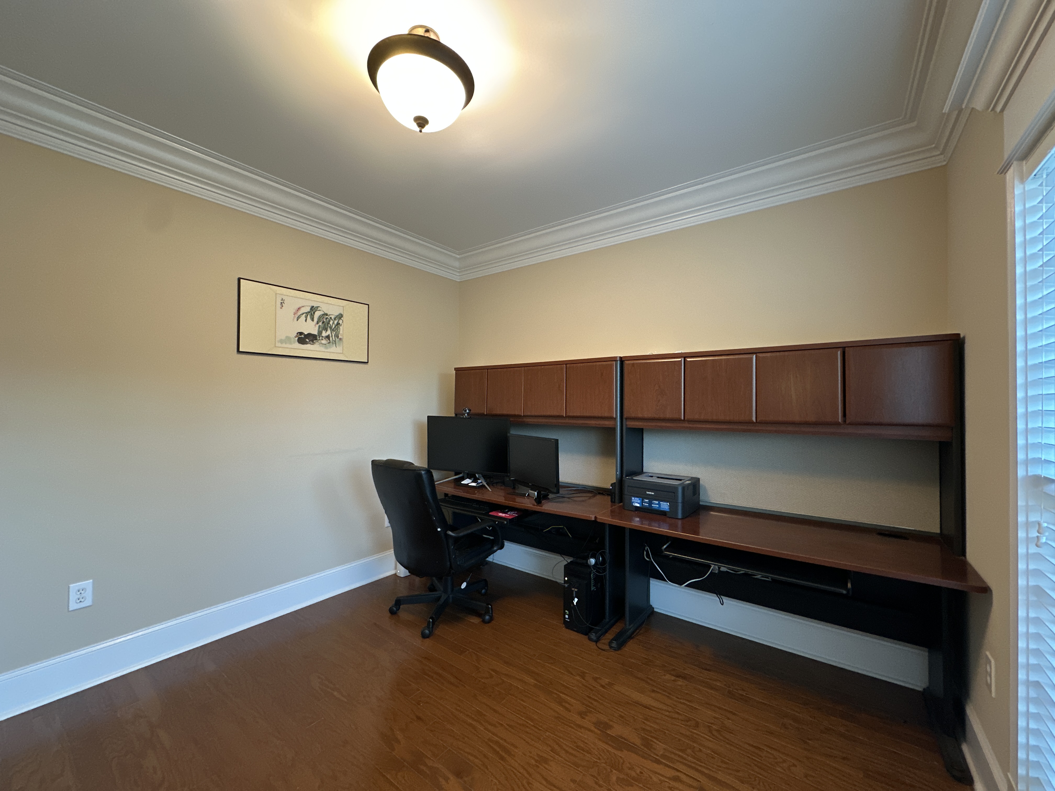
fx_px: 427
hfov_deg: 102.1
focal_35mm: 14
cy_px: 396
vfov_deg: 85.7
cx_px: 528
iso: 500
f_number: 2.2
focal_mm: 2.22
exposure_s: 1/60
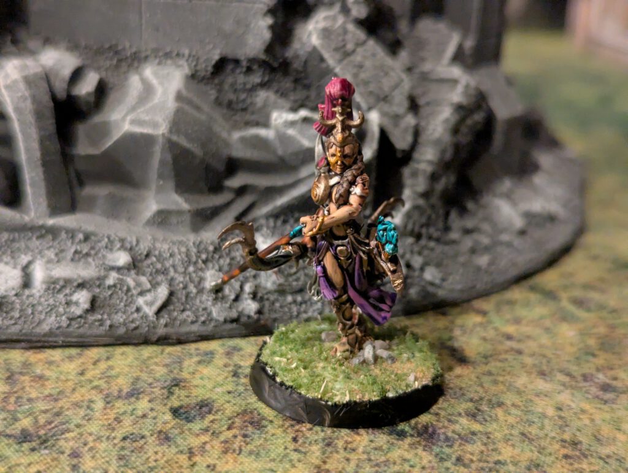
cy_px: 236
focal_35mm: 48
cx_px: 314
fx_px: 872
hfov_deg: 39.6
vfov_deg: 30.3
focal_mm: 6.81
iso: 1482
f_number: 1.85
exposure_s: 1/33.3
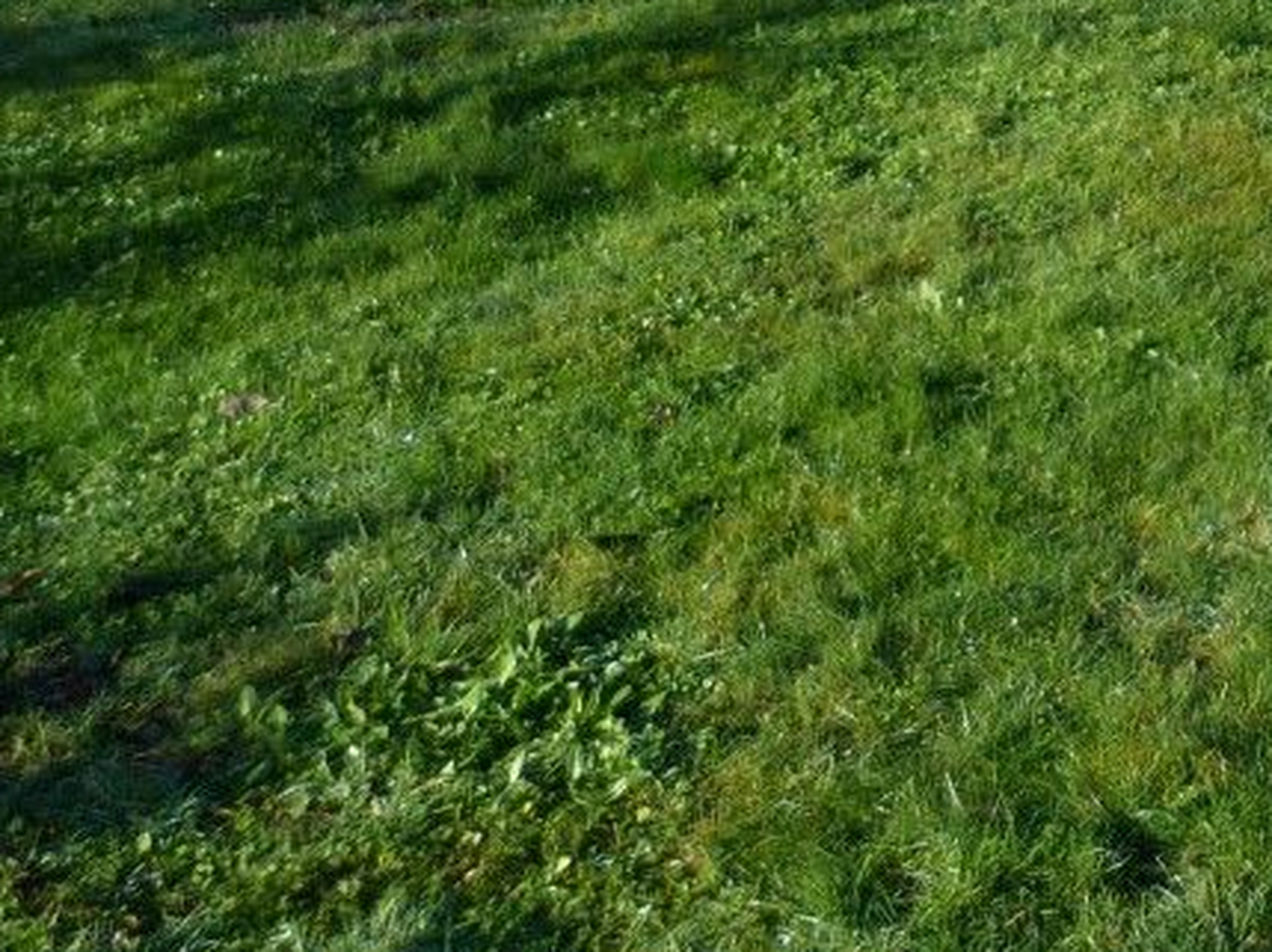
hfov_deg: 19.5
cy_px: -581
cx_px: 2040
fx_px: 3084
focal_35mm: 84
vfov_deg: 15.8
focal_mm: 4.5
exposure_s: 1/500
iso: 80
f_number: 2.8
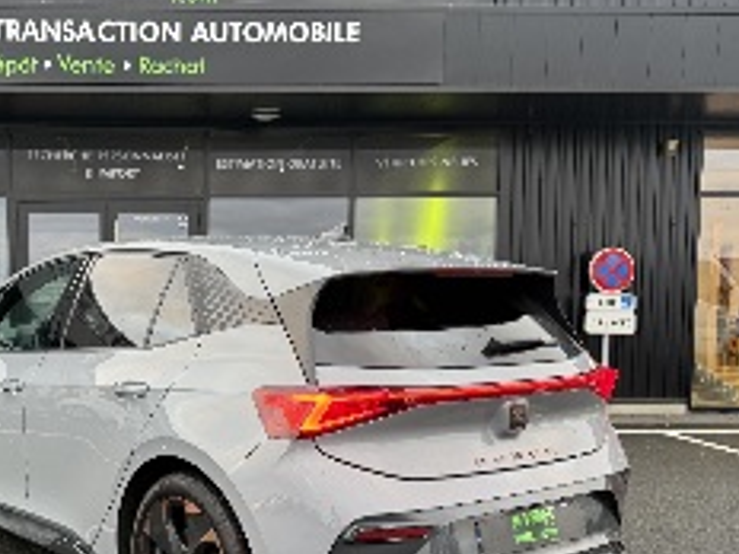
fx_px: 918
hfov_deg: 42.2
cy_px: 376
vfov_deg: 33.3
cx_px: 162
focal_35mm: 43
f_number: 1.78
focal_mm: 6.76
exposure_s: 1/116
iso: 200
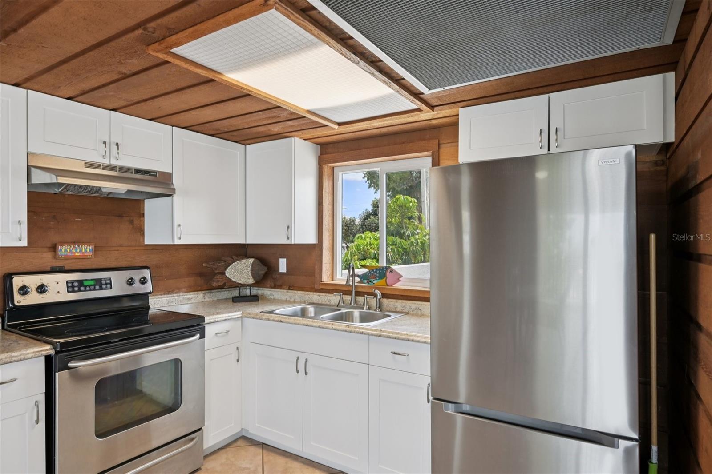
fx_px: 395
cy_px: 237
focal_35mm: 20
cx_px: 356
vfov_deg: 61.9
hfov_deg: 84.0
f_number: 8
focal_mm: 20
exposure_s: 1/125
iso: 400
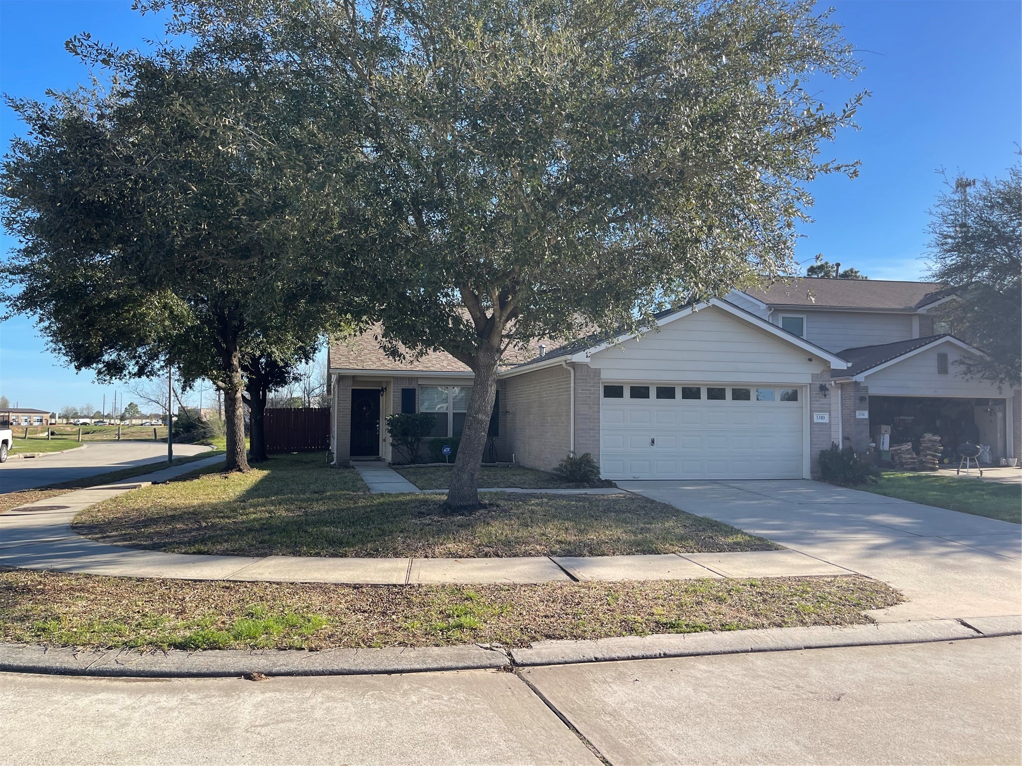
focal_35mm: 25
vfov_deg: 54.9
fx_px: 738
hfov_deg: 69.4
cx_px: 511
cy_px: 383
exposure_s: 1/1575
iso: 32
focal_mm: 5.1
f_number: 1.6
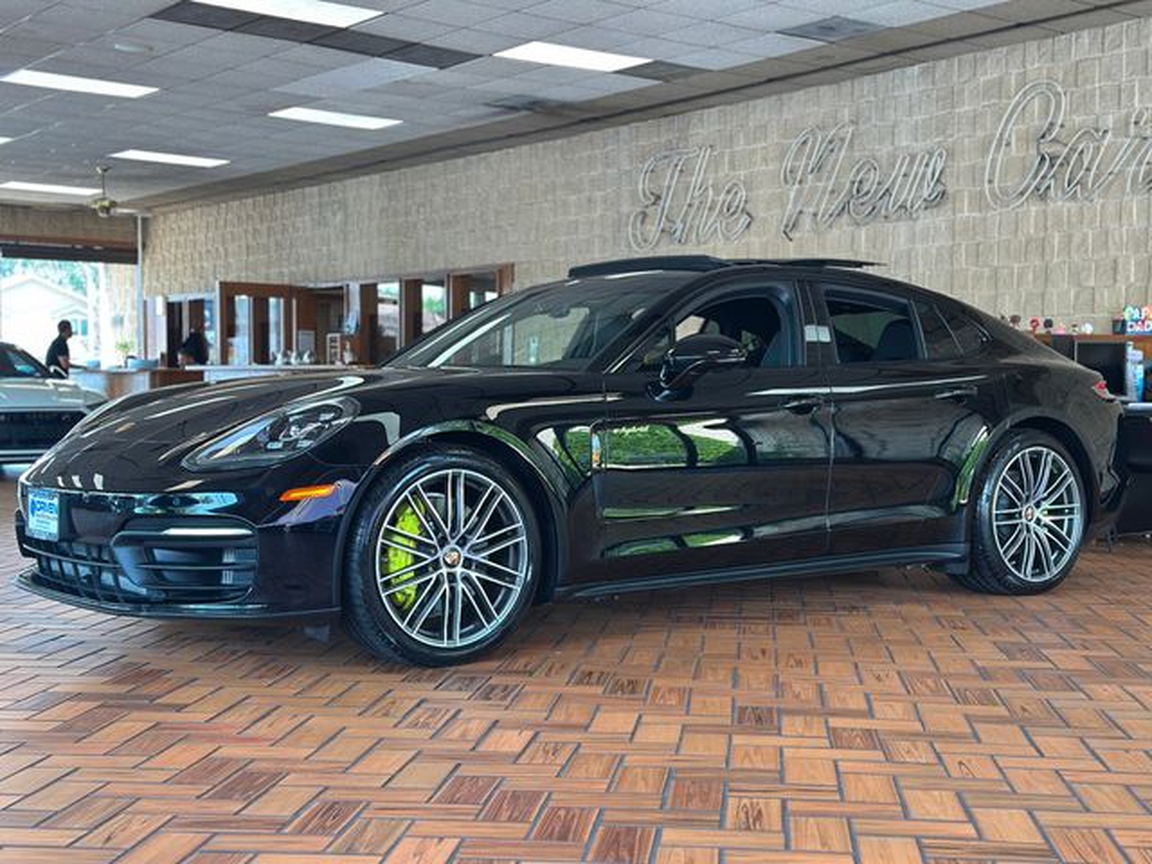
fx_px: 1597
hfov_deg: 39.7
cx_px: 576
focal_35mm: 48
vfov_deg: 30.3
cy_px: 432
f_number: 1.78
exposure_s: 1/120
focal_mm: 6.86
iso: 100
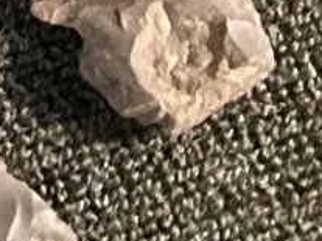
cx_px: -709
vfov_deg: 6.3
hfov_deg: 7.5
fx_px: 2110
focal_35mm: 227
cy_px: -246
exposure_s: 1/30
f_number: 2.4
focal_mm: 3.3
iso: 400
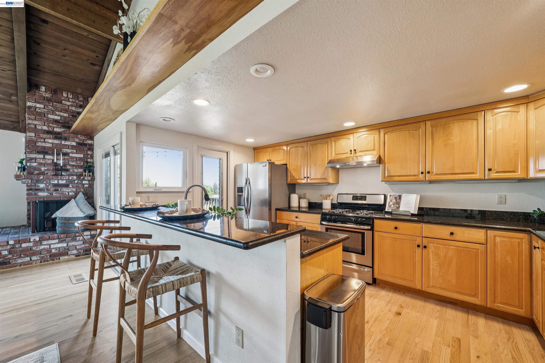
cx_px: 272
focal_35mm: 14
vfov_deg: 81.2
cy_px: 182
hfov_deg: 104.3
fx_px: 212
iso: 250
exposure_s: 1/6
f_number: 9
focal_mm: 14
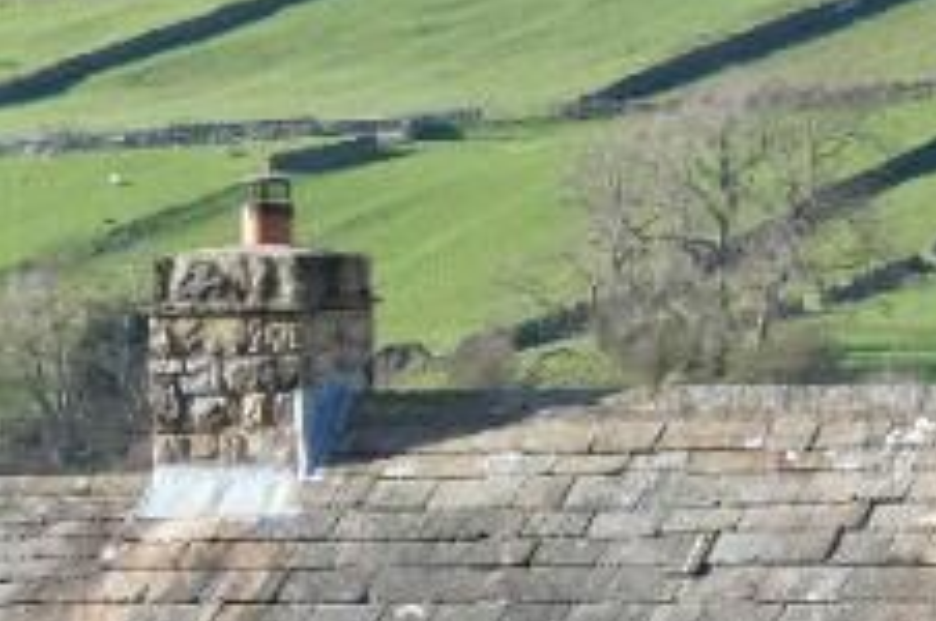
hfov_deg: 5.5
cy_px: 584
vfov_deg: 3.7
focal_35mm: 373
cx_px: 191
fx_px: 9684
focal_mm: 14.1
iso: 80
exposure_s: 1/160
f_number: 4.5
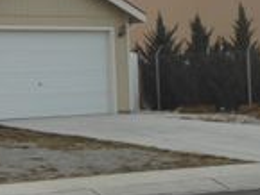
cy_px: 28
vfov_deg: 11.3
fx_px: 985
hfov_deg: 13.7
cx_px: -183
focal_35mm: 131
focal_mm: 6.8
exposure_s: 1/500
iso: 80
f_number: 3.6
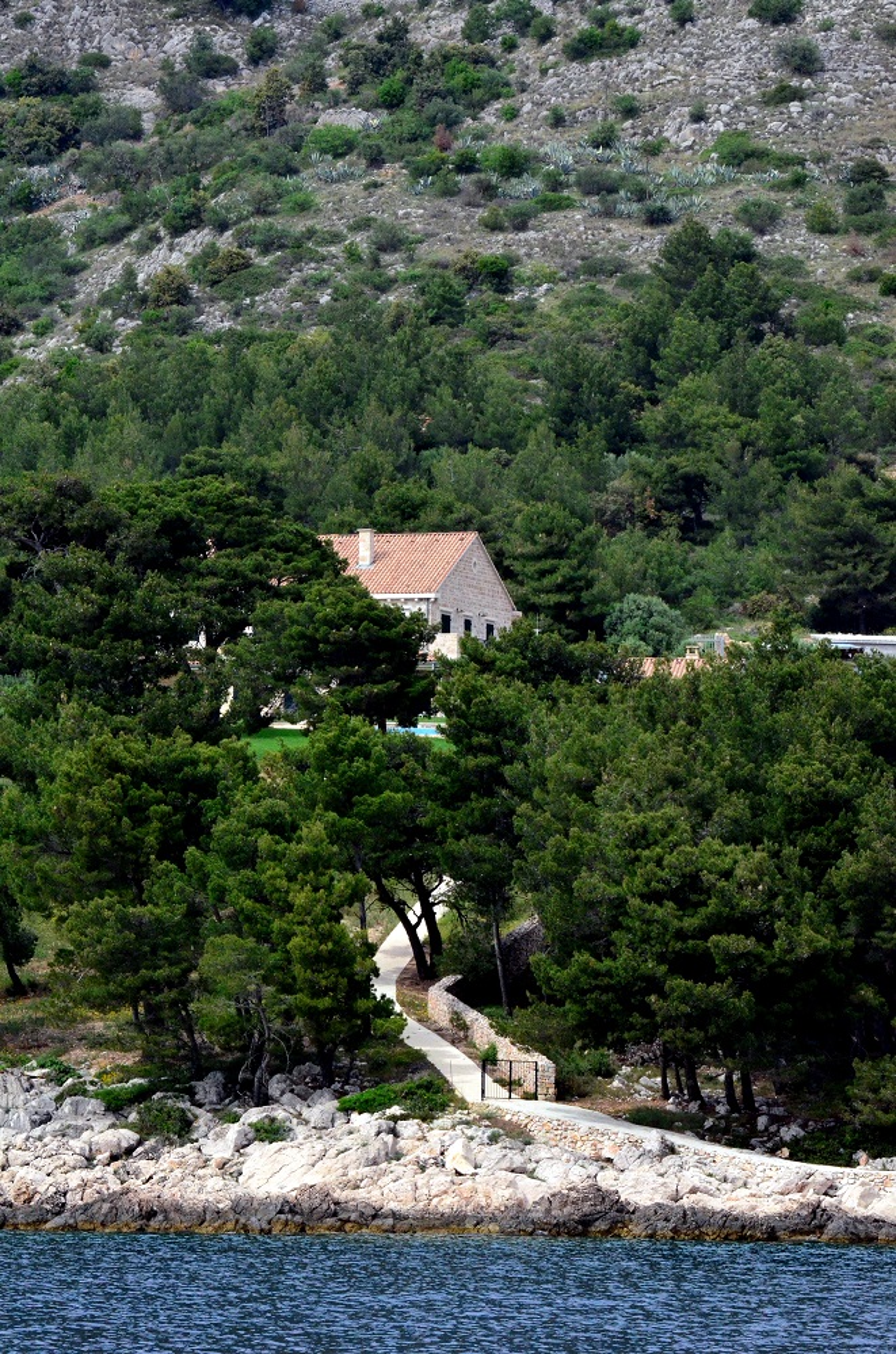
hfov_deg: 7.3
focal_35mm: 188
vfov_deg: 11.0
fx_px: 7036
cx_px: 448
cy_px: 677
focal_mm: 125
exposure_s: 1/2000
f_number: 14
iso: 3200
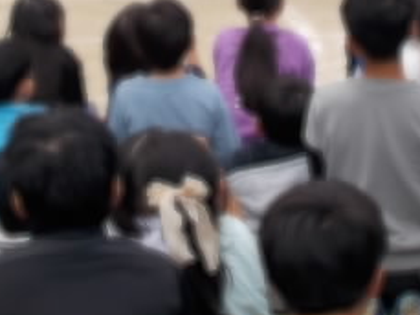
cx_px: 125
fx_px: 923
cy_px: -37
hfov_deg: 25.4
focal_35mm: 76
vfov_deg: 18.6
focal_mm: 4.1
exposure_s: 1/200
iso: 80
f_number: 3.3
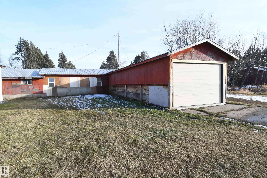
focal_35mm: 19
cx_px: 134
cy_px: 89
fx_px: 141
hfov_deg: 86.9
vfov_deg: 64.6
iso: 200
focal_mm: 13
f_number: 14
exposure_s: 1/60
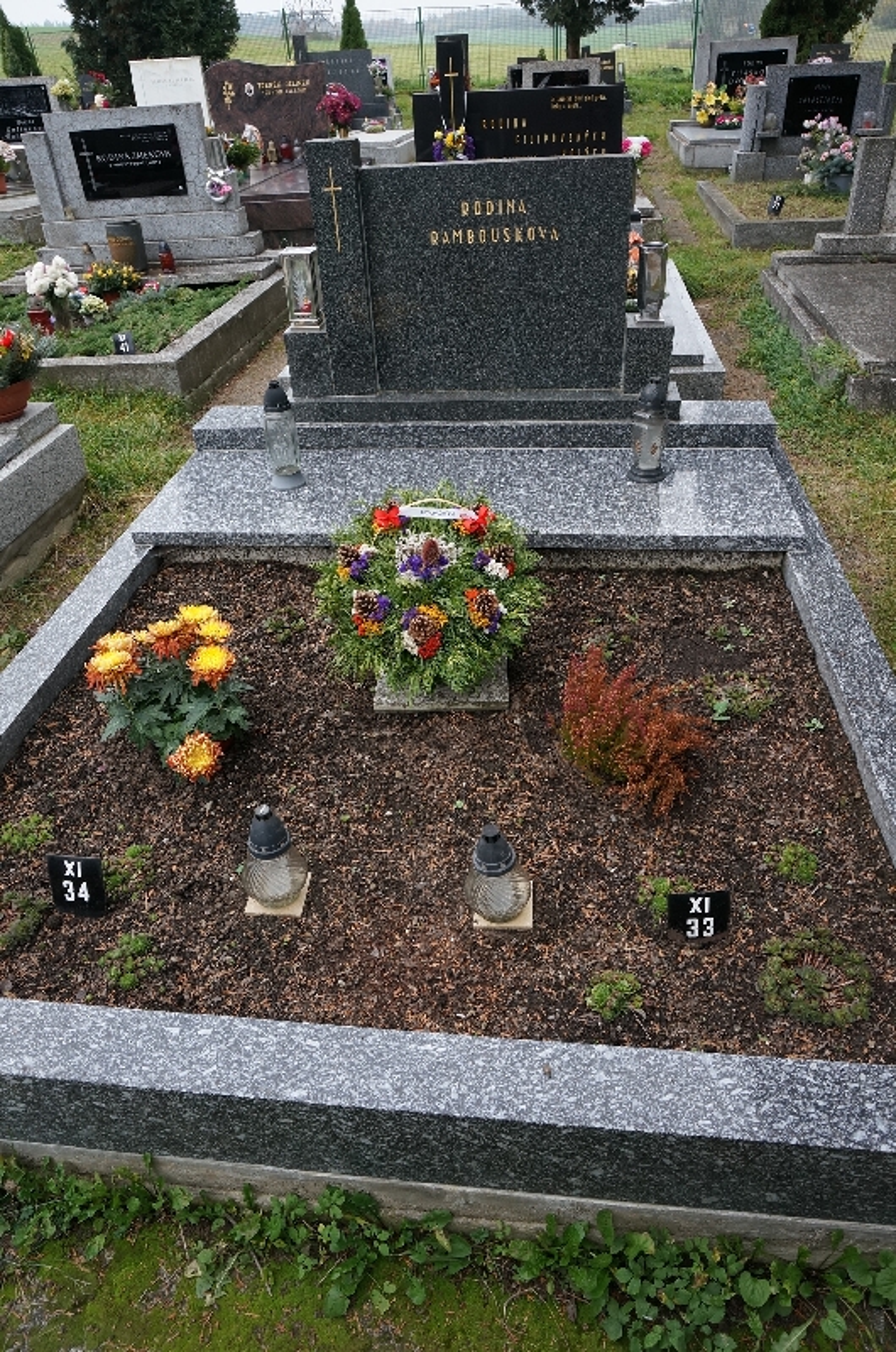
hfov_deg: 52.9
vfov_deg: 73.8
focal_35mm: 24
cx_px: 448
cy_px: 676
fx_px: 900
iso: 400
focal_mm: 16
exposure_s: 1/125
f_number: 5.6
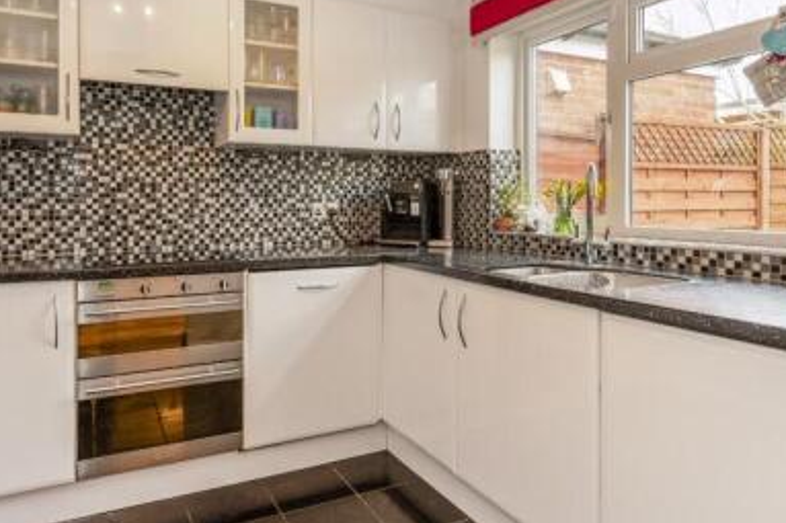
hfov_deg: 73.4
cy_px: 200
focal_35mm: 24
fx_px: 524
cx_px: 337
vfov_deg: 52.6
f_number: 7.1
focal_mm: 14
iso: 200
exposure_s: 1/20
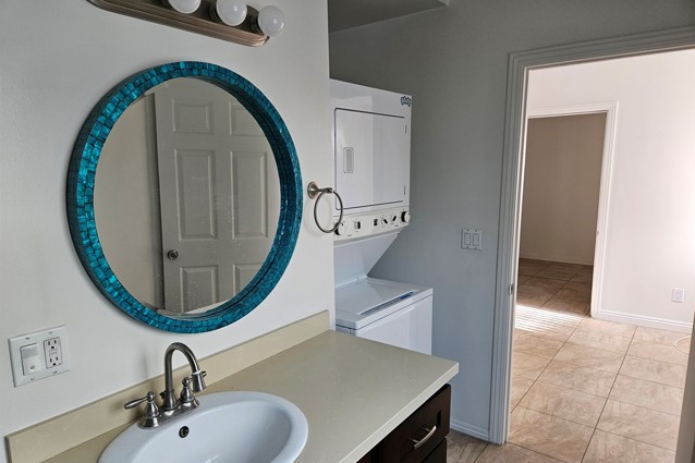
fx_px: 463
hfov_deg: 73.8
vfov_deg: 53.1
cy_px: 249
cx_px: 348
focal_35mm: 24
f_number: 1.8
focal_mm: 5.4
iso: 160
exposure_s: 1/120
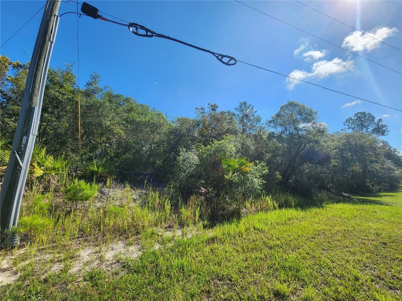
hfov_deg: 106.2
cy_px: 150
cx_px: 201
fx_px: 151
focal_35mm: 13
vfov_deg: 89.9
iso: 50
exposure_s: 1/2671
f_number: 2.2
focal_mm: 2.2
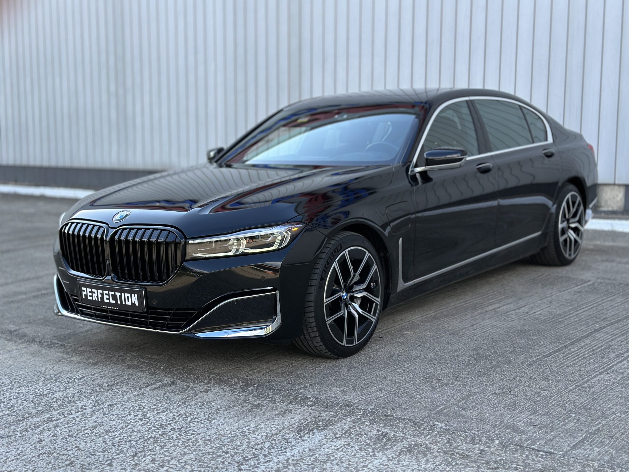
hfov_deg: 39.7
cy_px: 236
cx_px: 314
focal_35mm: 48
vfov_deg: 30.3
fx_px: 872
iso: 80
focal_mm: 6.86
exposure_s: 1/843
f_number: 1.78
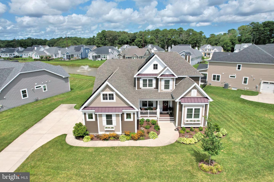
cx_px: 137
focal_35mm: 22
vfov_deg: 57.2
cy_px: 91
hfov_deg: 78.6
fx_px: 167
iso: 200
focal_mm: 8.38
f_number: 2.8
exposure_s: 1/5000
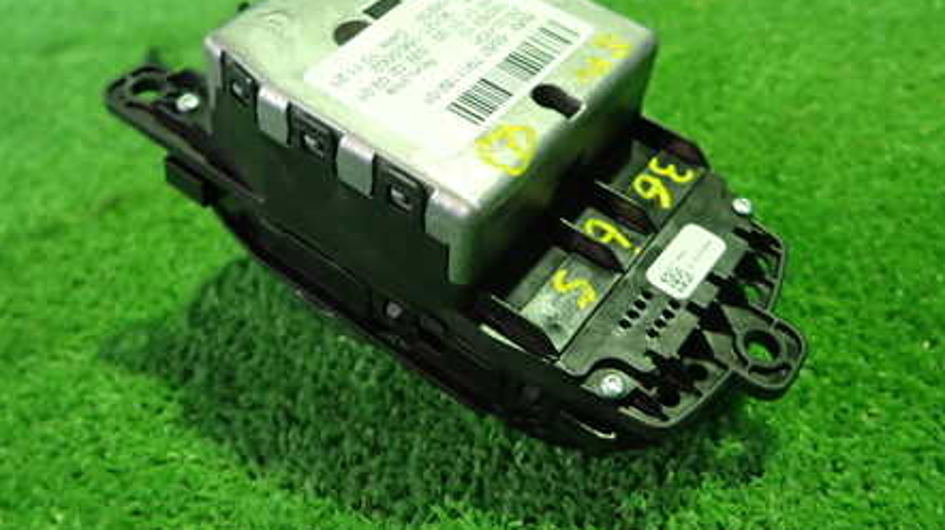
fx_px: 927
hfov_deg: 54.0
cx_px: 466
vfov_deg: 31.7
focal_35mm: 37
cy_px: 184
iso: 640
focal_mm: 4.5
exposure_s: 1/30
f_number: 2
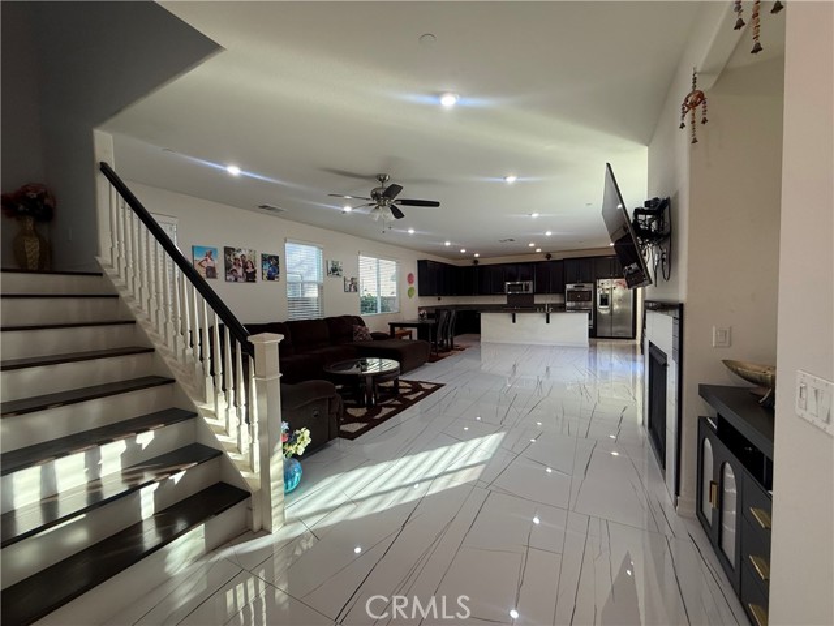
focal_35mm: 14
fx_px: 337
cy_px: 313
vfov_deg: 85.7
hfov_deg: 102.1
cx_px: 417
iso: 200
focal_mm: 2.22
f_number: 2.2
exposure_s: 1/120
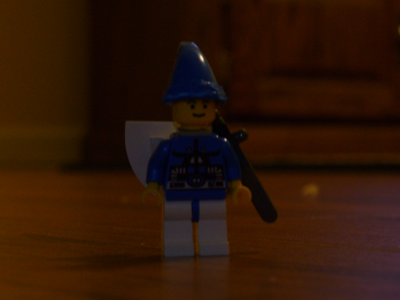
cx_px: 200
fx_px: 1548
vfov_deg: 11.1
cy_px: 150
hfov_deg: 14.7
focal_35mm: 134
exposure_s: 1/8
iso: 100
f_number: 3.5
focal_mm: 16.1
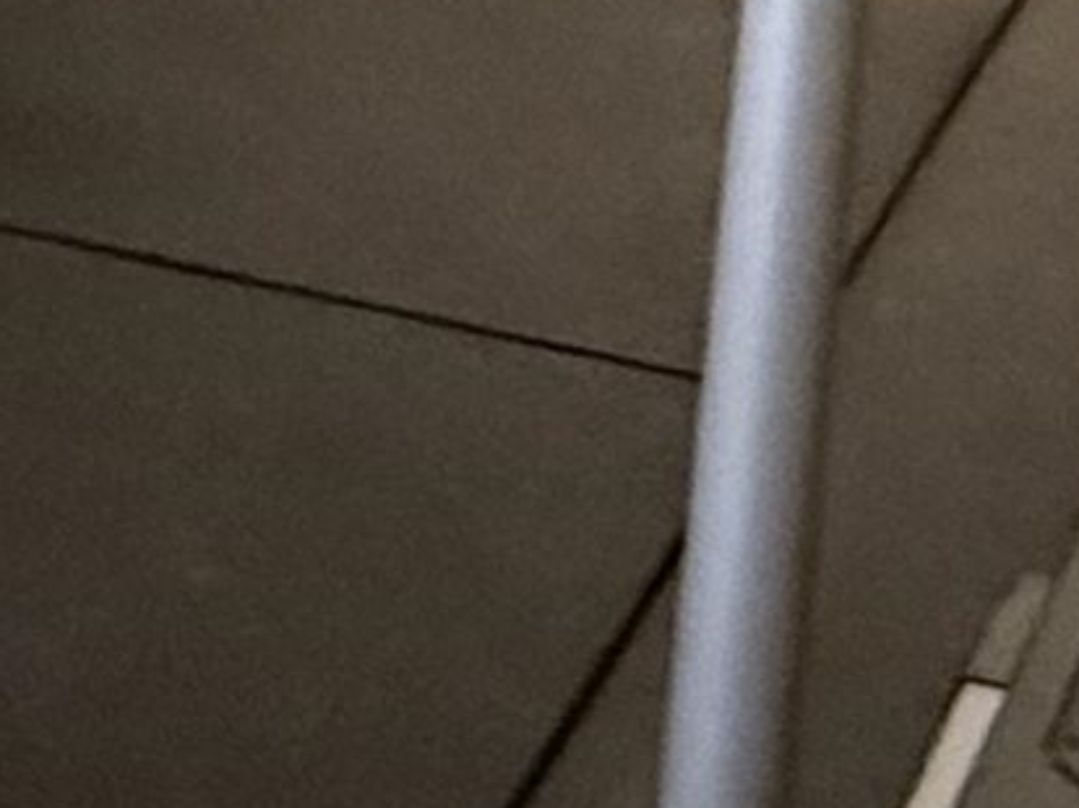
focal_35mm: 104
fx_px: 3240
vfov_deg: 10.2
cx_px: 1115
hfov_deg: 18.4
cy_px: -1660
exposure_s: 1/40
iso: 1000
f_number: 2.2
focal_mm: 2.22
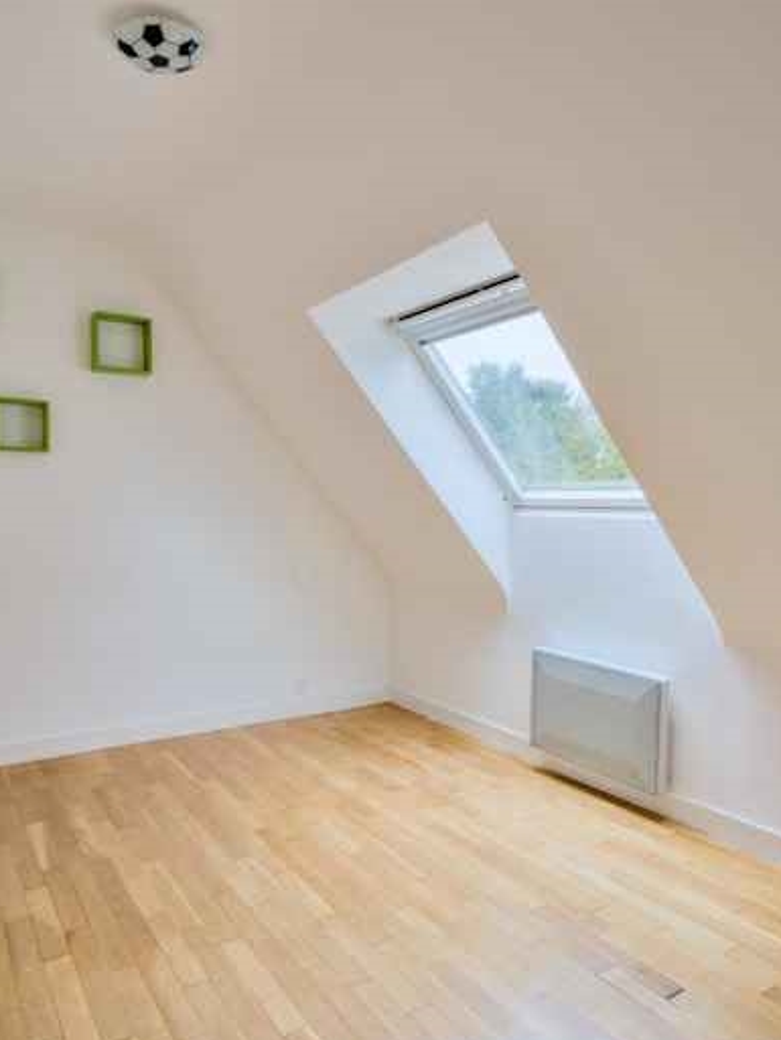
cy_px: 538
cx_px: 351
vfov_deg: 71.6
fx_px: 722
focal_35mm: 24
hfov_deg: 56.7
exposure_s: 1/1000
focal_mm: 16
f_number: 8
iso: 800
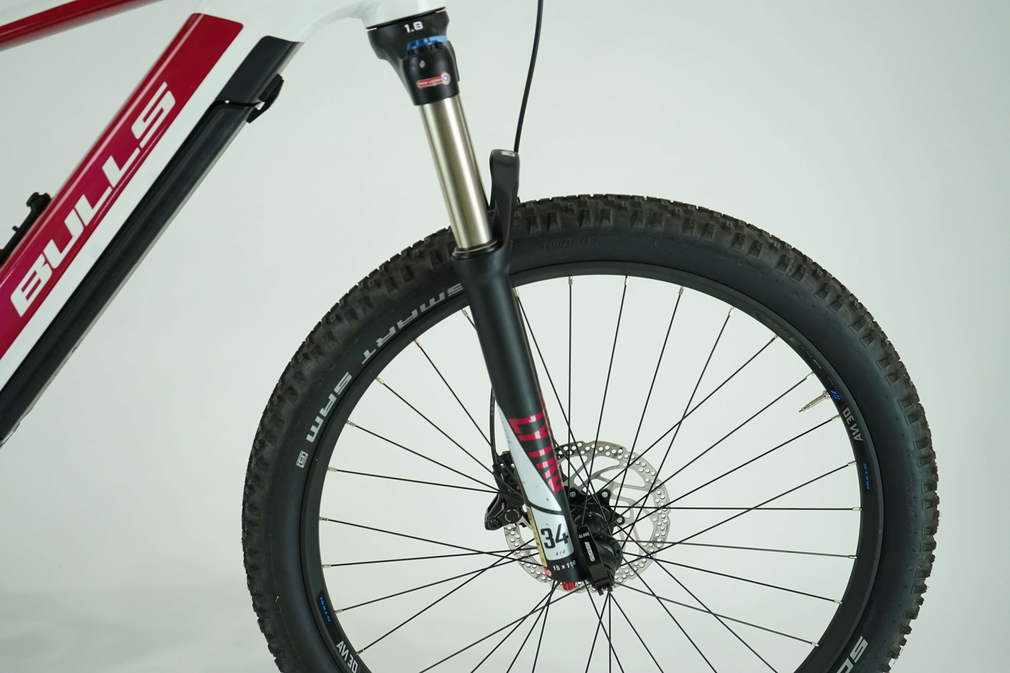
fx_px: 1066
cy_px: 336
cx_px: 505
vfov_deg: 35.1
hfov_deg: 50.7
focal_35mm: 38
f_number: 5
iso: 1000
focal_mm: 38
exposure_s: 1/200
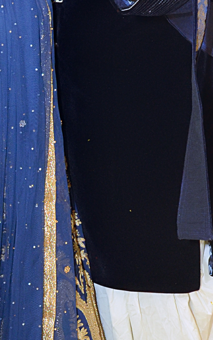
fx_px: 1495
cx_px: 80
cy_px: 187
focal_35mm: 161
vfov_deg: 13.0
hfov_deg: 8.1
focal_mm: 30
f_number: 5.6
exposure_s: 1/100
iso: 1000
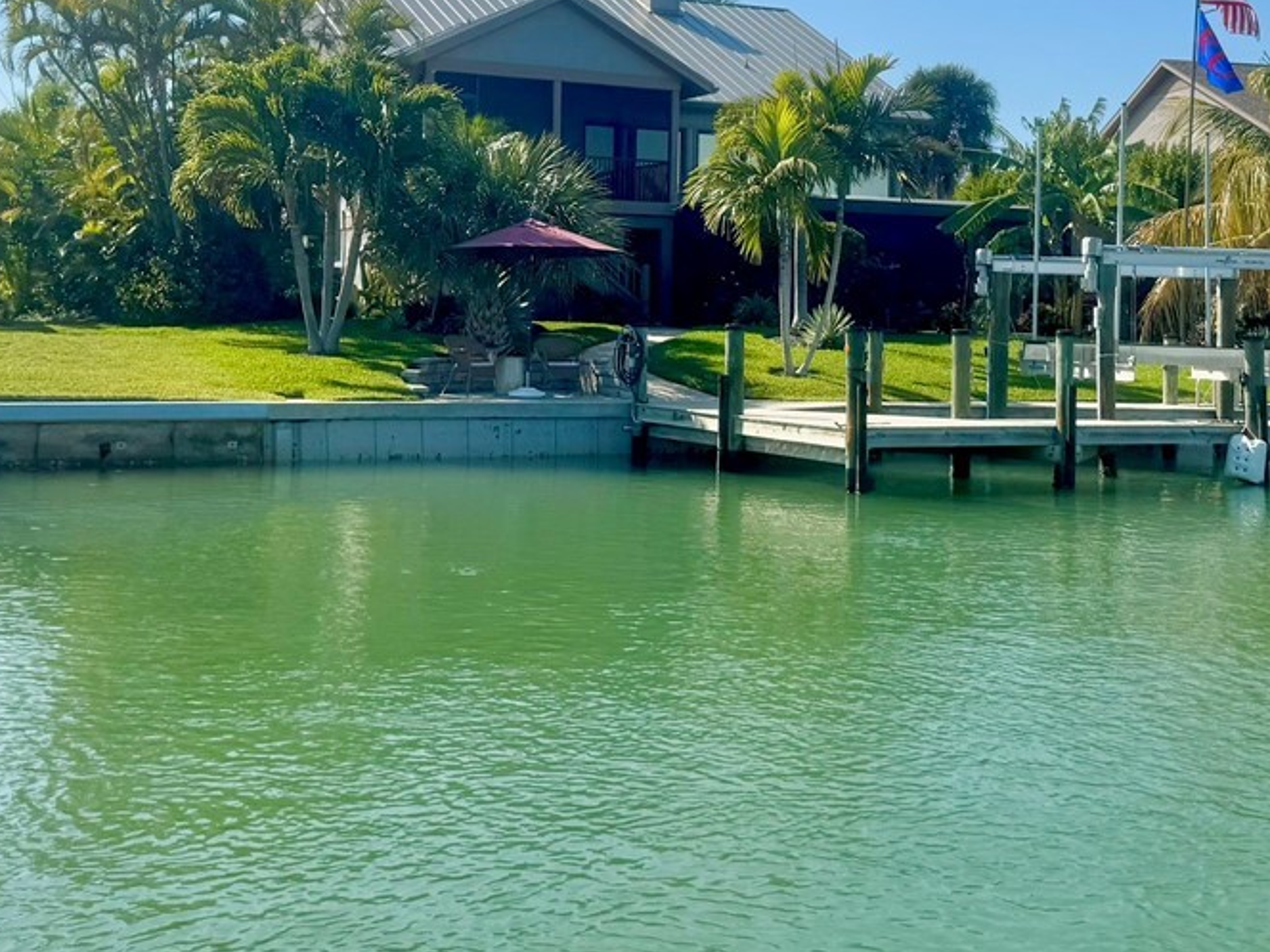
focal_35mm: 37
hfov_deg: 50.1
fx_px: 1357
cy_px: 407
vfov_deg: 38.6
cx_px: 616
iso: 80
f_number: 1.78
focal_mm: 6.76
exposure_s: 1/7092
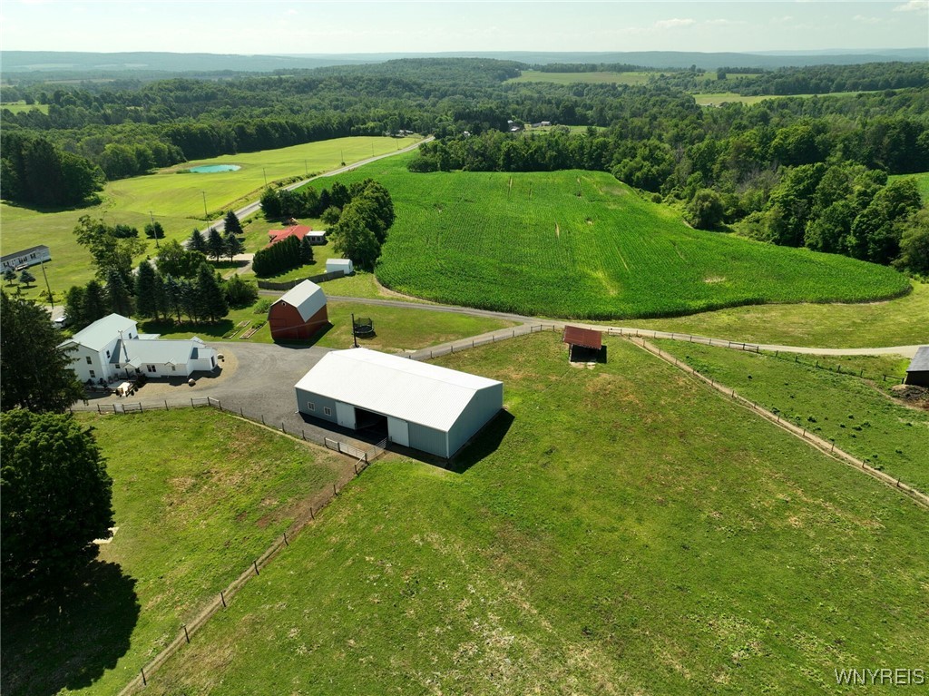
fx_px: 644
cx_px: 464
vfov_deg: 56.8
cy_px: 348
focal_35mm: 24
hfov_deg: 71.6
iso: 120
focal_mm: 12.29
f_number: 2.8
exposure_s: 1/800
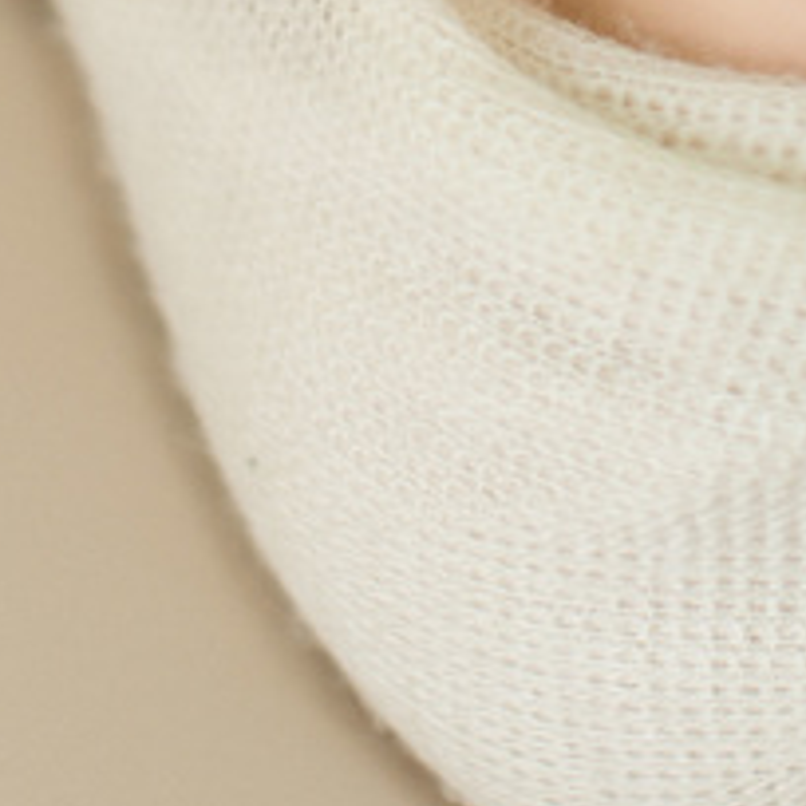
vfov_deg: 4.5
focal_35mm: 374
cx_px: 917
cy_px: -1525
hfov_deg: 4.7
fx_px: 9852
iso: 500
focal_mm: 50
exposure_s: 1/200
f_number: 2.5
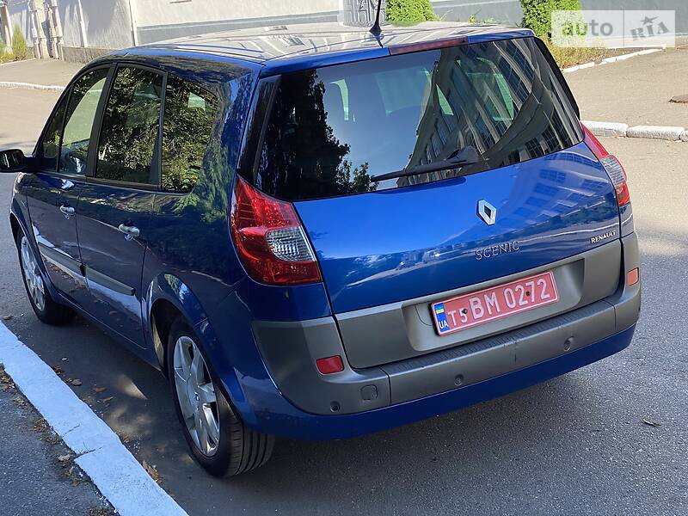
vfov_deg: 28.0
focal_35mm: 52
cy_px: 258
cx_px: 344
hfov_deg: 36.8
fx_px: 1034
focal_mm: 6
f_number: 2
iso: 20
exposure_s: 1/457
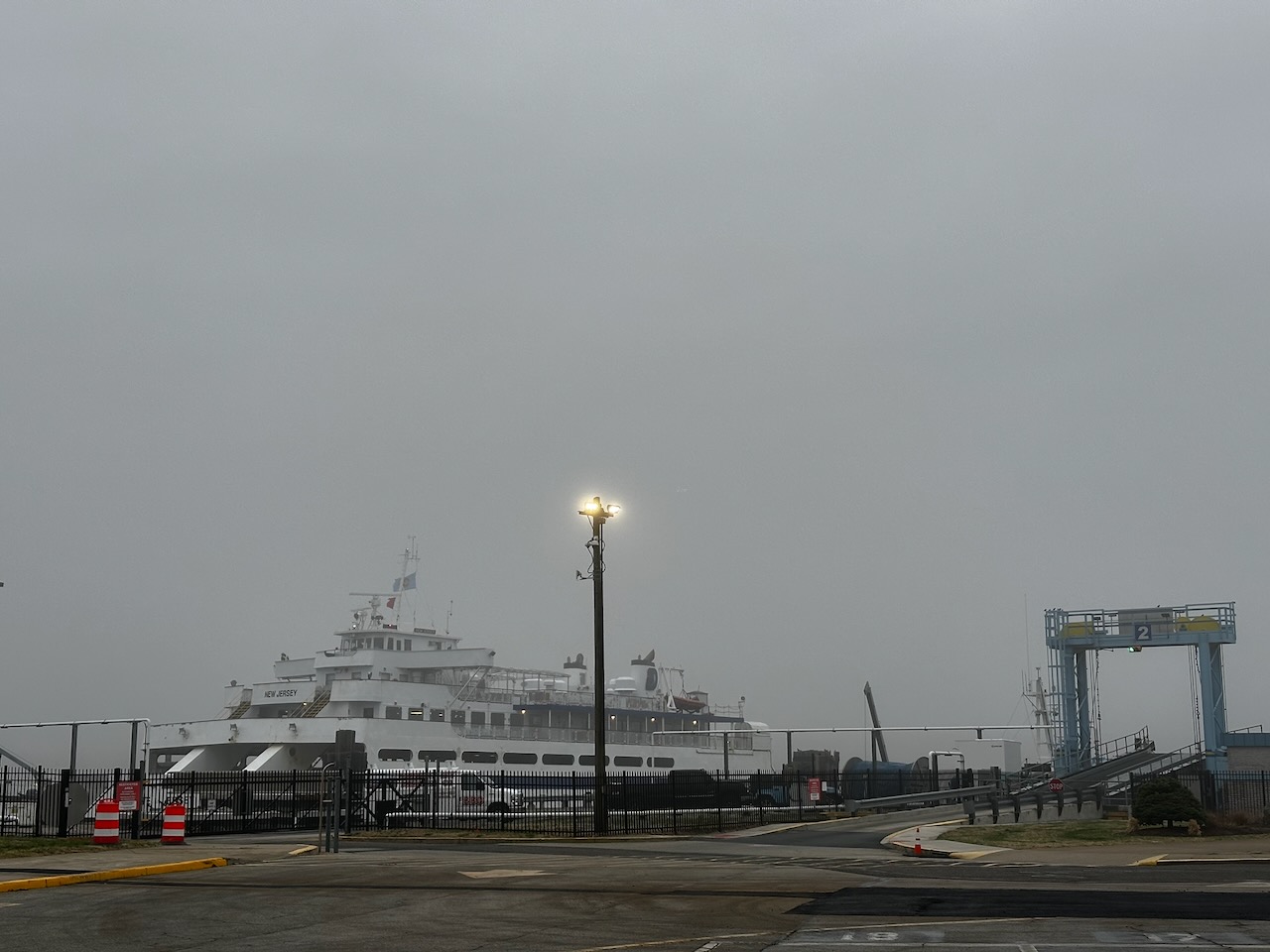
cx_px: 635
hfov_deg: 39.7
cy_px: 476
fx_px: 1761
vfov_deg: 30.3
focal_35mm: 48
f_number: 1.78
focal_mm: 6.86
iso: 64
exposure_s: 1/431
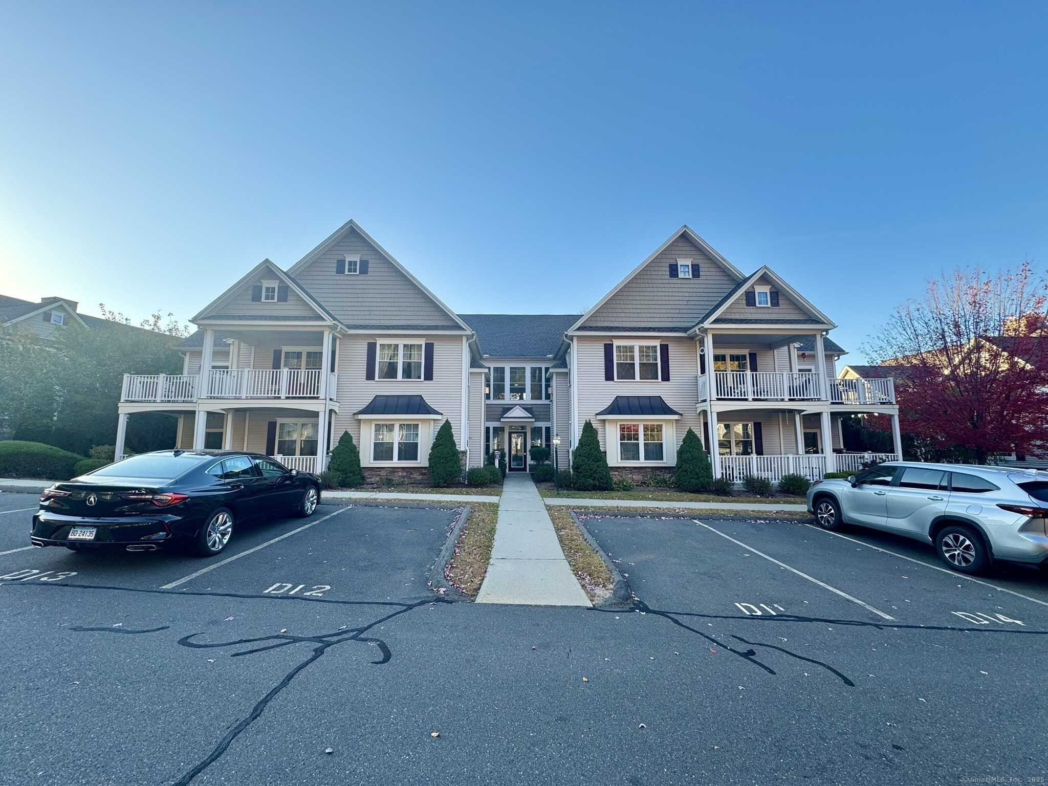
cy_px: 393
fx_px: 424
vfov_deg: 85.7
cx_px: 524
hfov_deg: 102.1
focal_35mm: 14
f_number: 2.2
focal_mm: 2.22
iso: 40
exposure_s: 1/290
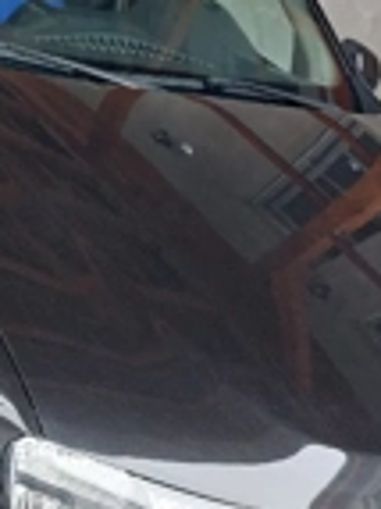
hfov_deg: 20.3
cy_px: 135
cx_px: 0
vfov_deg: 27.5
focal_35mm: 70
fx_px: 1029
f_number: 1.8
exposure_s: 1/50
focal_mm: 5.23
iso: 32
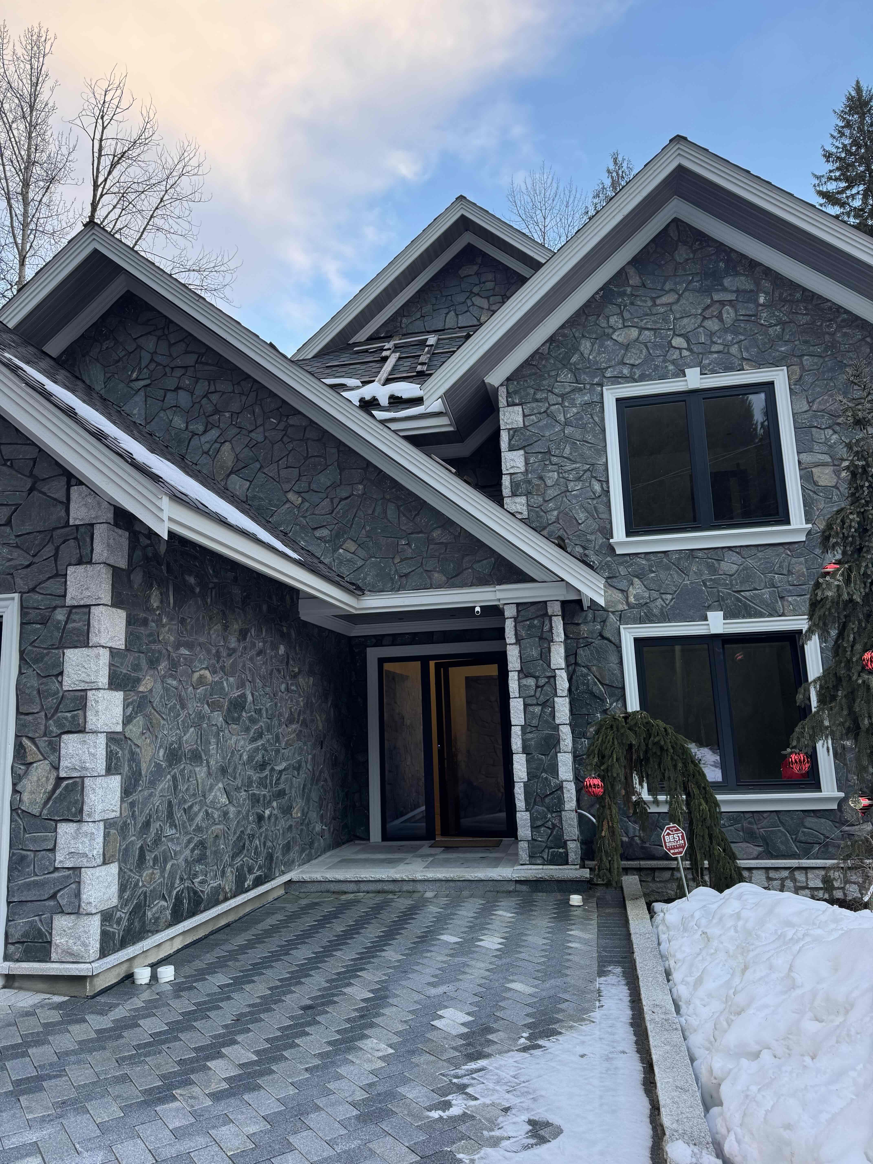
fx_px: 807
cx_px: 436
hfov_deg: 56.8
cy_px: 582
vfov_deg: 71.6
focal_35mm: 24
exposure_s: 1/123
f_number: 1.78
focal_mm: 6.76
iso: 80
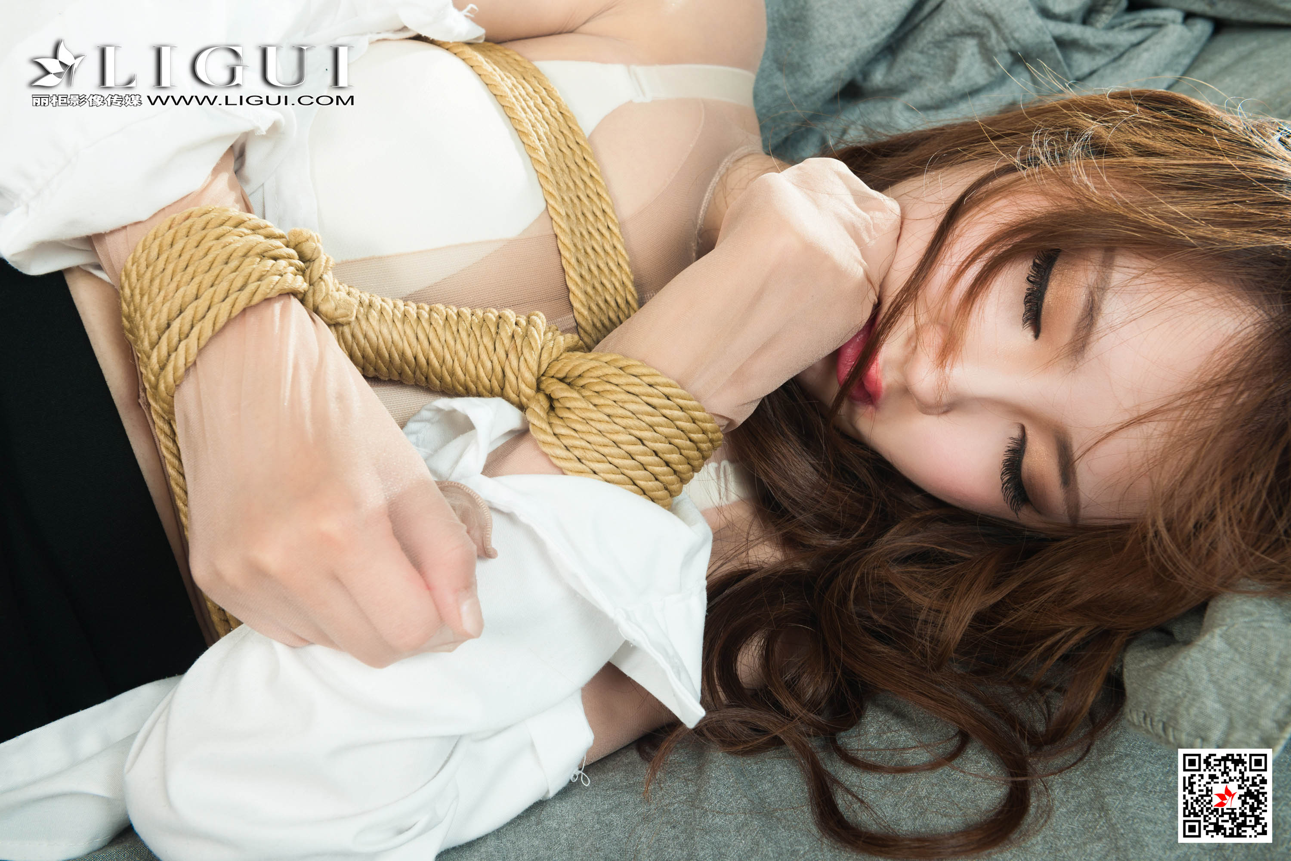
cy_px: 430
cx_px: 646
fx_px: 1721
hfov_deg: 41.1
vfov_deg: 28.1
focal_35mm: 48
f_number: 9
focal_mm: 48
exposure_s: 1/125
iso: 320
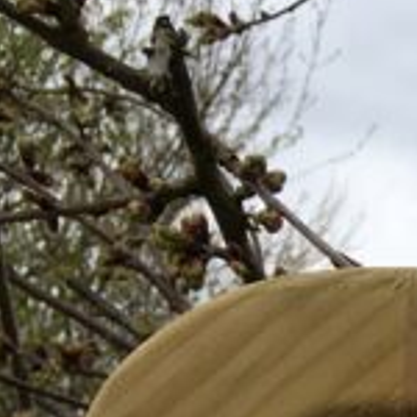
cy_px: 890
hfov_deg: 8.3
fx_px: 2385
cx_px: 1307
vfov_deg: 9.2
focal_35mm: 175
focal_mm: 4.15
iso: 25
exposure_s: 1/938
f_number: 2.2
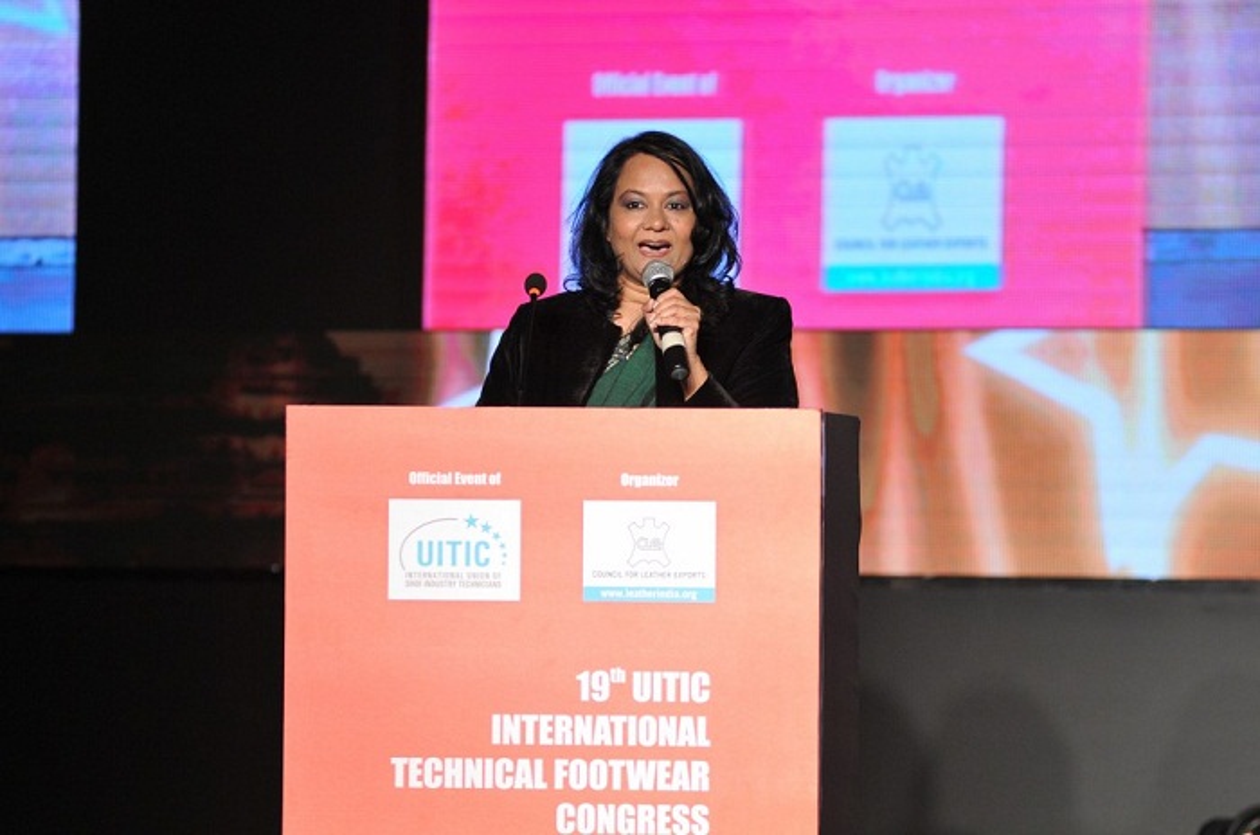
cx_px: 630
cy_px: 418
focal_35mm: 188
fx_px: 6550
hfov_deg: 11.0
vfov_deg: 7.3
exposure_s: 1/160
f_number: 2.8
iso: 640
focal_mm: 125
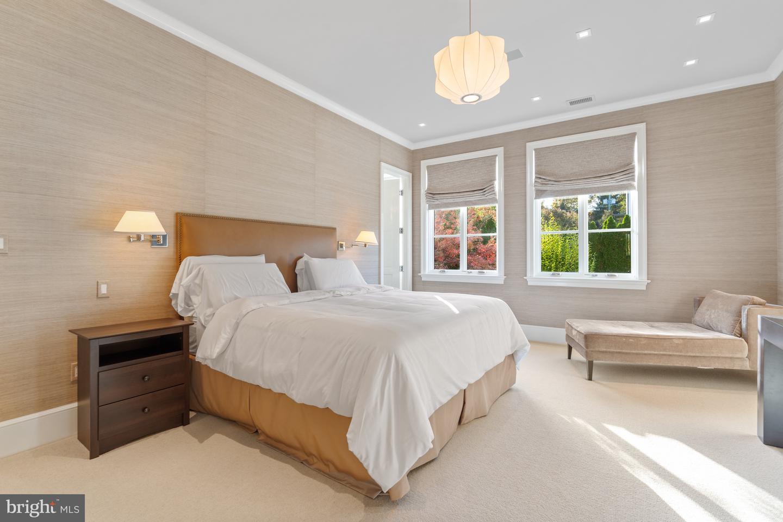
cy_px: 261
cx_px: 392
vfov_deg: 73.7
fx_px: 348
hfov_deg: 96.7
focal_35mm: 16
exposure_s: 1/3
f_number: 8
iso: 500
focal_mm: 16
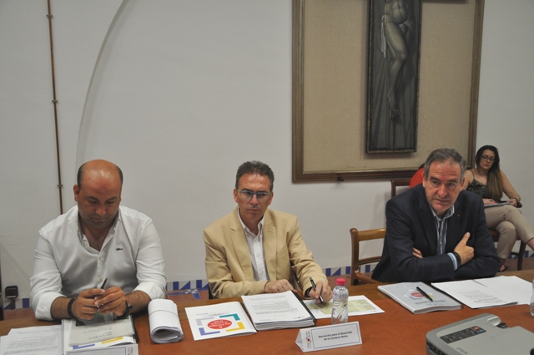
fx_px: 556
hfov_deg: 51.3
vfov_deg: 35.4
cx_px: 267
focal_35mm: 38
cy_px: 178
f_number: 4
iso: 640
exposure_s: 1/60
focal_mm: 25
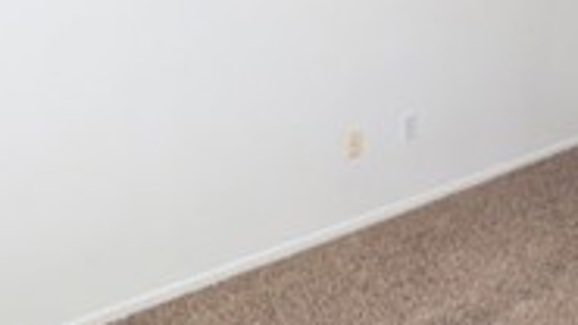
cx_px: 534
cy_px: -127
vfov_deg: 21.5
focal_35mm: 49
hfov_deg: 38.8
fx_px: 751
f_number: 2.2
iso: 53
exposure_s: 1/54.6
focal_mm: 1.95
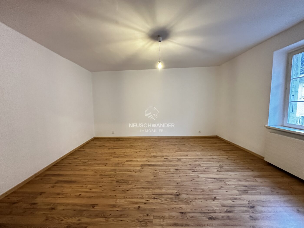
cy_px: 114
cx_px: 152
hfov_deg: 102.1
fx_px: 123
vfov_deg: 85.7
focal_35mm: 14
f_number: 2.2
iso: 500
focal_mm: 2.22
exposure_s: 1/50
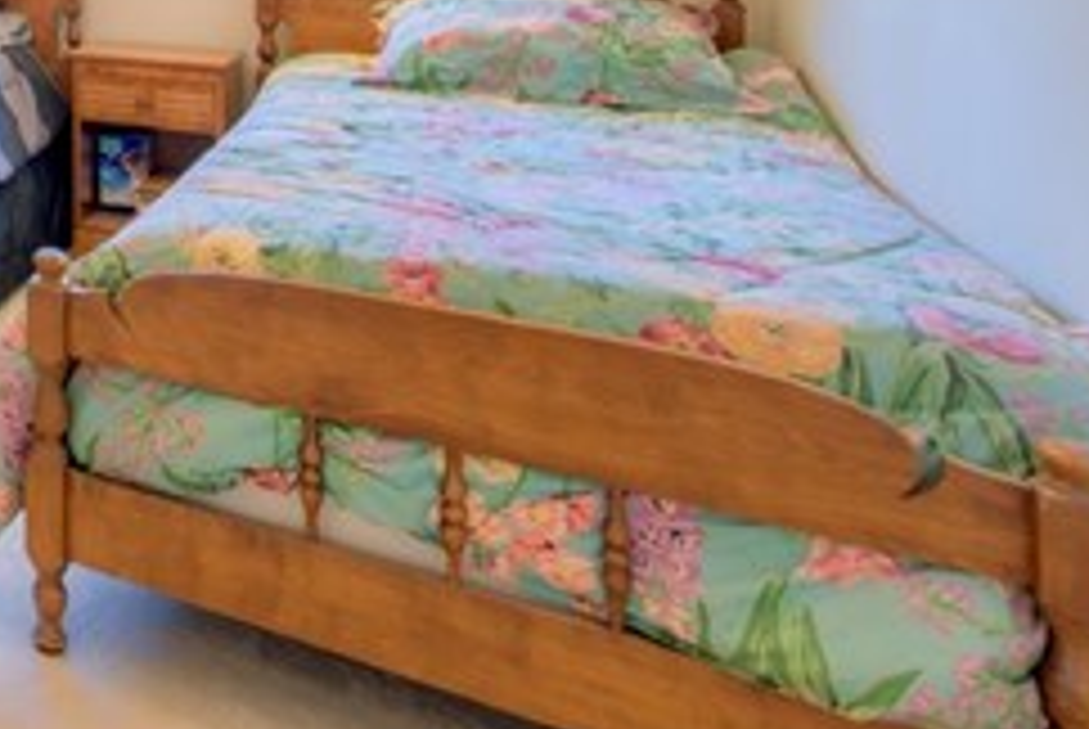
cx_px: -297
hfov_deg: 36.2
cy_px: -97
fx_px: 1121
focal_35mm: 37
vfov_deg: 31.5
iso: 400
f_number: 8
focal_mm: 14
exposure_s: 1/8
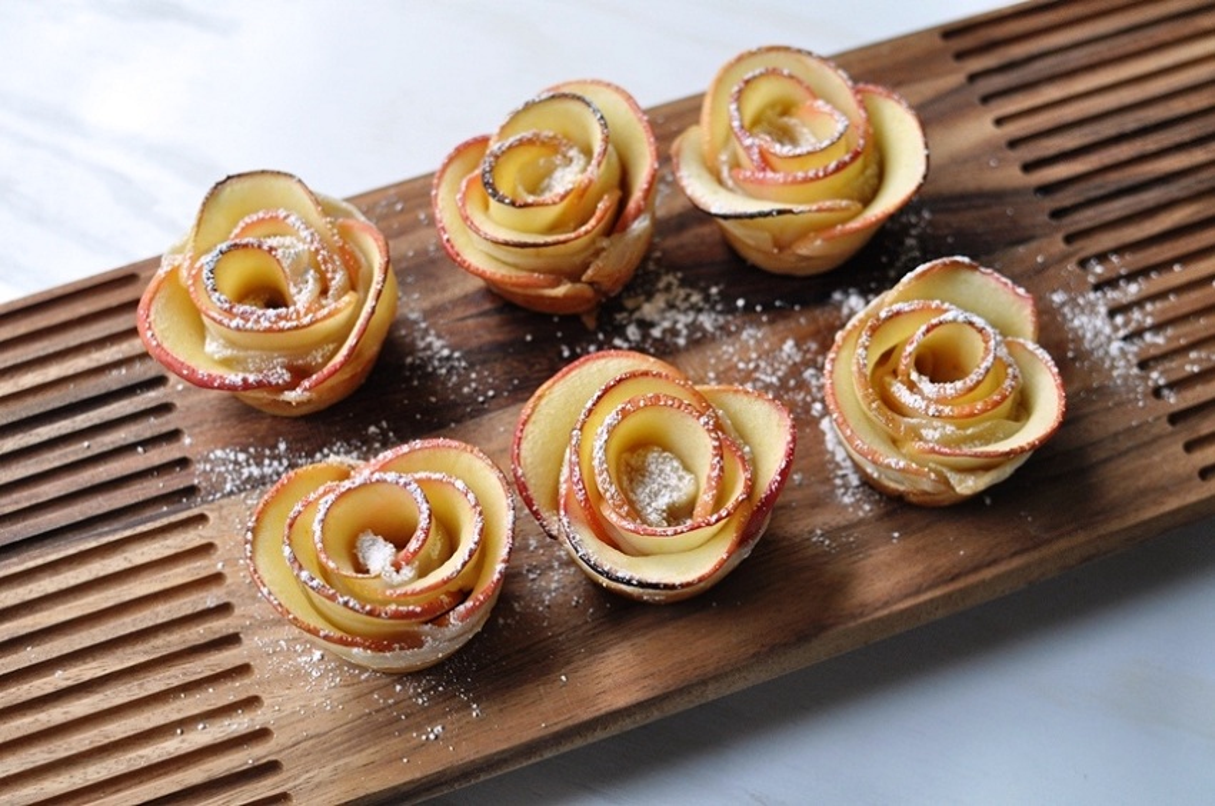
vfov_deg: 25.7
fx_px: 1769
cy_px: 403
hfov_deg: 37.9
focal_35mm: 52
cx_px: 608
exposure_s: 1/50
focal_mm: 35
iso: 800
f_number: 3.2
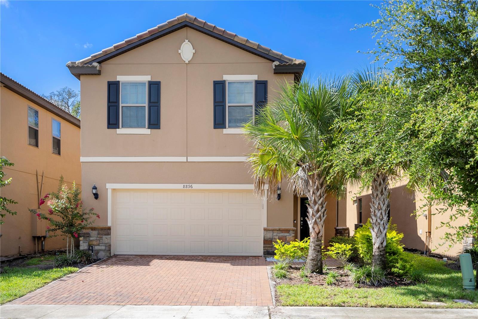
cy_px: 160
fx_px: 438
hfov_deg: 57.2
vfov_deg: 40.0
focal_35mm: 33
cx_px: 239
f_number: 5
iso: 80
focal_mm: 33
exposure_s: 1/400
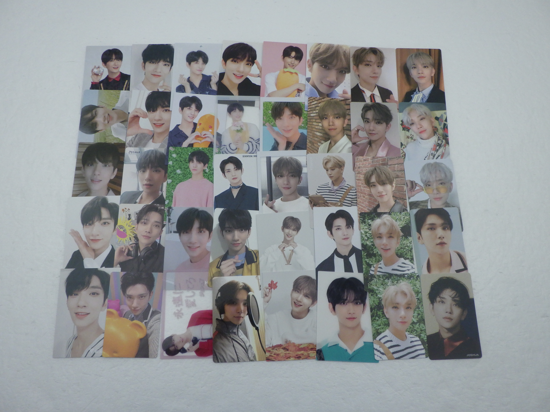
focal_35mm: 28
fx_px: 445
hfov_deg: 63.4
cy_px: 206
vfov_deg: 49.7
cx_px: 275
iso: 125
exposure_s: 1/50
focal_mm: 5
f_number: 3.5
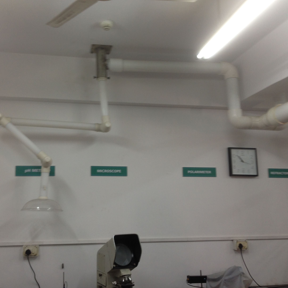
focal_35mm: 39
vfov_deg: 42.8
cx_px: 115
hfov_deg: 42.6
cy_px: 144
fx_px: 367
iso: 50
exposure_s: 1/20
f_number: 2.4
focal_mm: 4.12
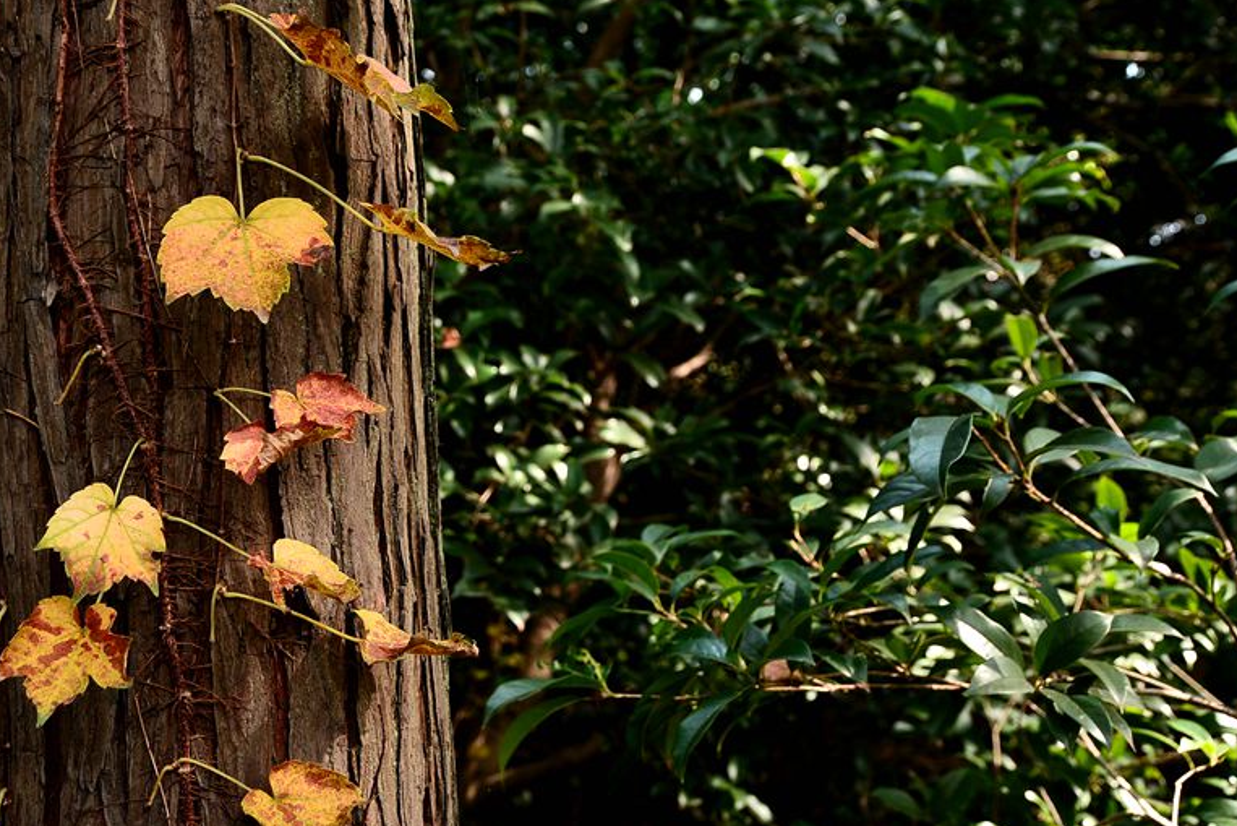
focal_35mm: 47
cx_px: 452
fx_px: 1615
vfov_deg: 28.6
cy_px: 338
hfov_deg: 41.6
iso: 400
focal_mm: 35
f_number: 7.1
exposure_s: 1/80
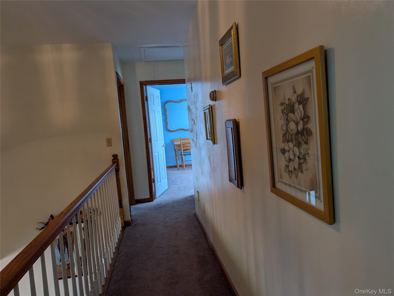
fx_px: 274
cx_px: 197
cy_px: 148
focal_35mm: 24
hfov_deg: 71.5
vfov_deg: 56.9
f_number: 1.68
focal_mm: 6.9
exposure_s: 1/24
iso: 71
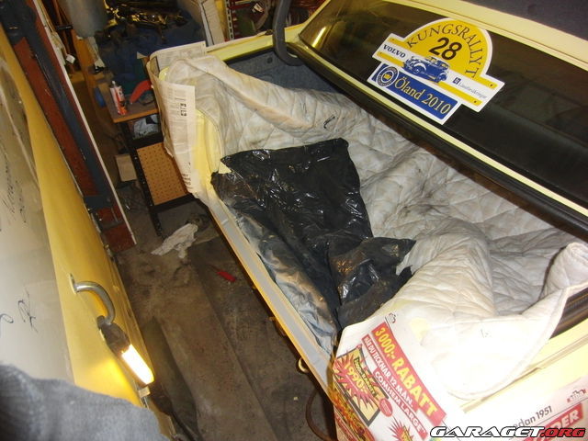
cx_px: 294
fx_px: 408
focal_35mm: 24
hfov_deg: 71.6
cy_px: 220
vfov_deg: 56.8
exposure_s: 1/50
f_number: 3.2
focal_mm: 4.3
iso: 400
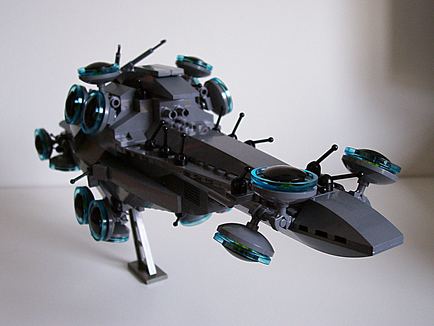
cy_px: 163
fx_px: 527
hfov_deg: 44.8
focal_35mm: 42
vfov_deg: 34.3
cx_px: 217
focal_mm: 7
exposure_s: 1/38.7
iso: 160
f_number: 2.9
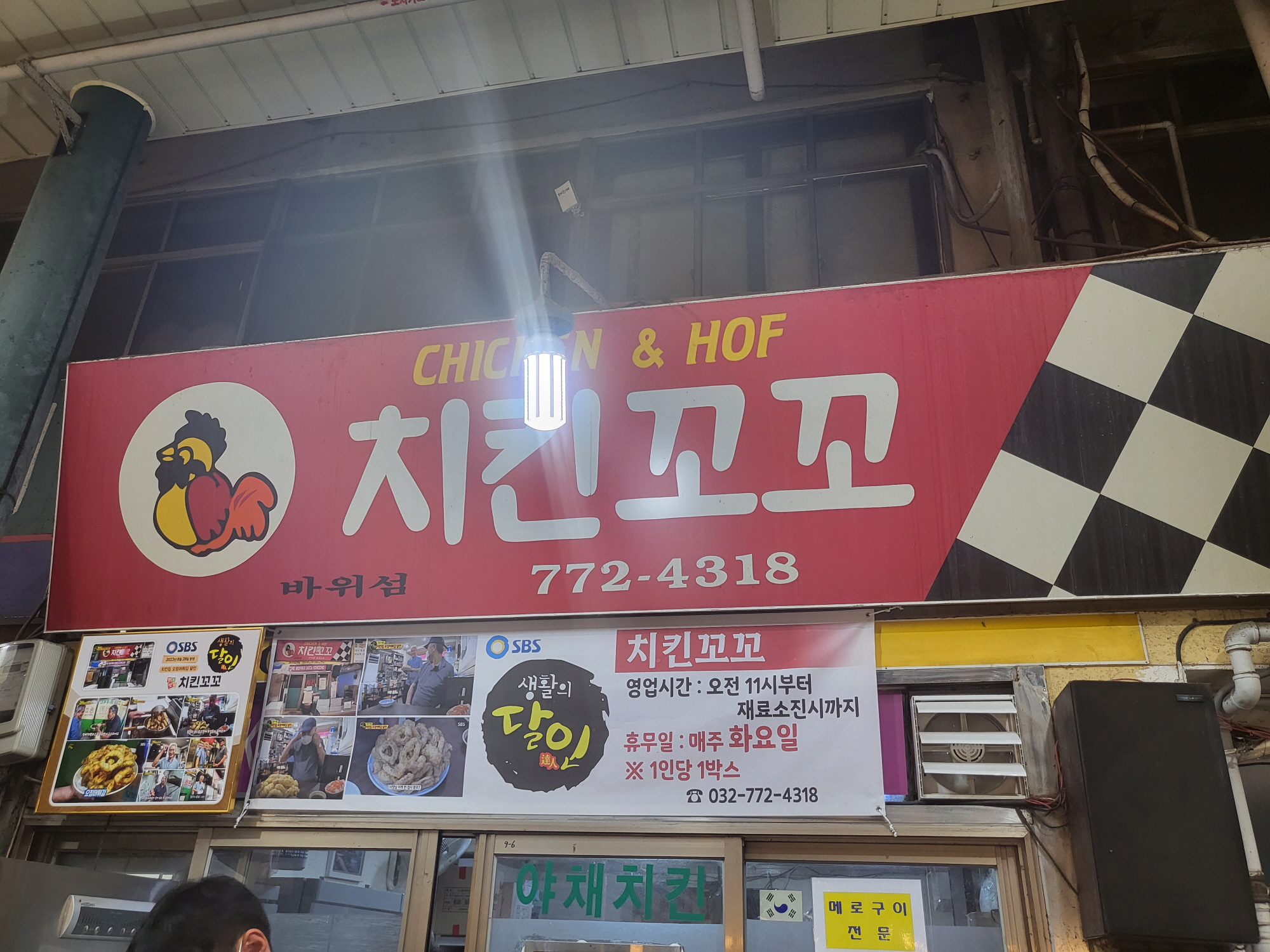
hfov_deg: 67.3
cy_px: 476
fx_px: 954
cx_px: 635
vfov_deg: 53.1
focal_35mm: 26
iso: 80
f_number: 1.8
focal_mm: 4.25
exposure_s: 1/120
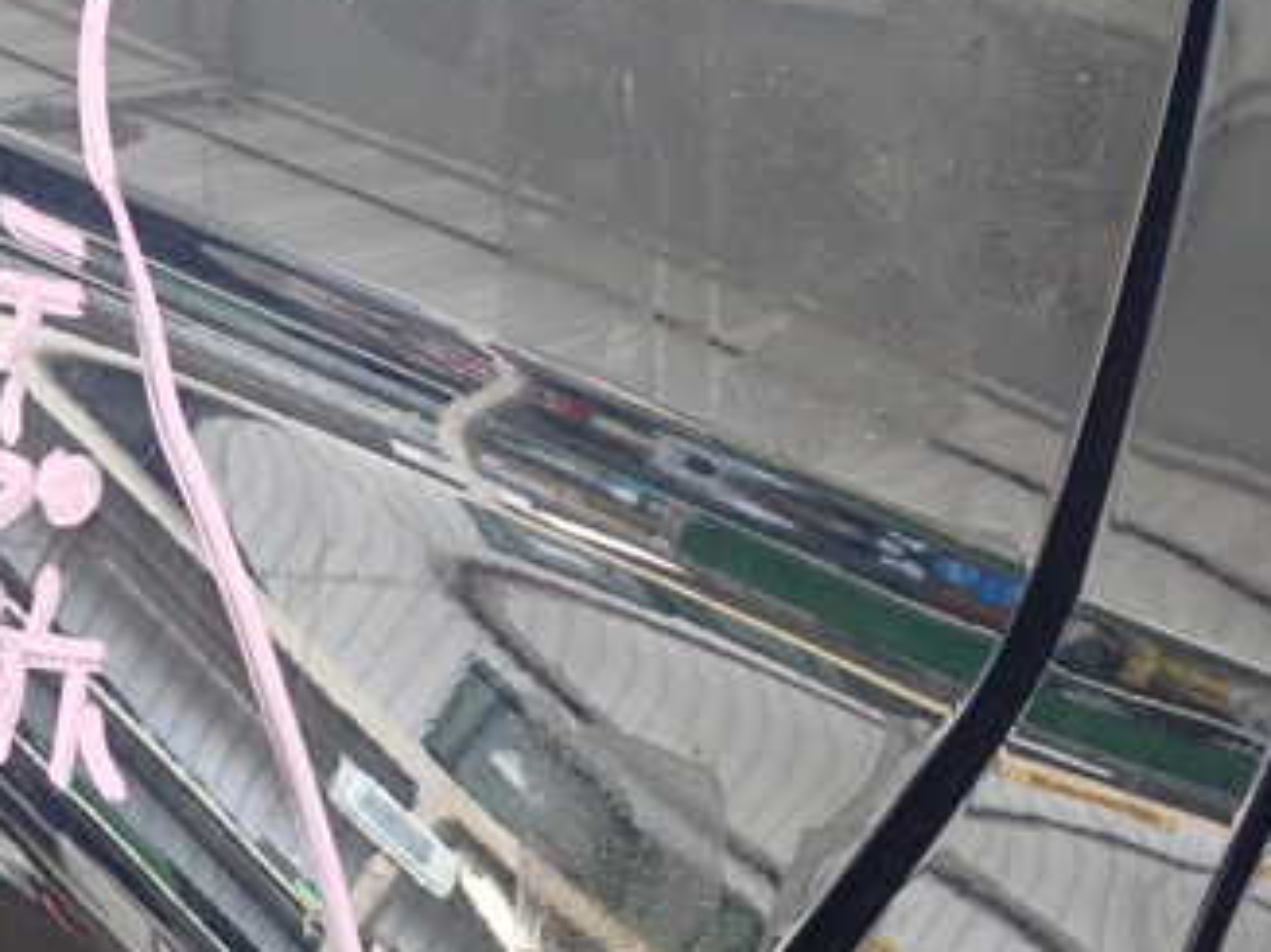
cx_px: 342
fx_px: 2019
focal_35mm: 55
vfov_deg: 26.5
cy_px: 598
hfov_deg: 34.3
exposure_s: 1/100
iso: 800
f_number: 2.3
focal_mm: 5.5
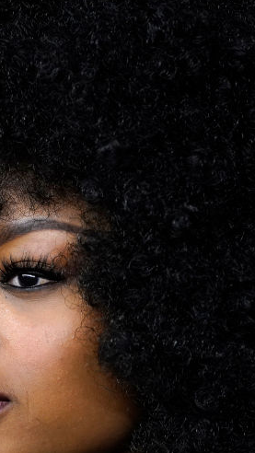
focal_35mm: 427
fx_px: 5129
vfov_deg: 5.1
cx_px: -17
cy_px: 235
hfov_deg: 2.8
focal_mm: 196
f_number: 6.3
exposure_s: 1/125
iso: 3200
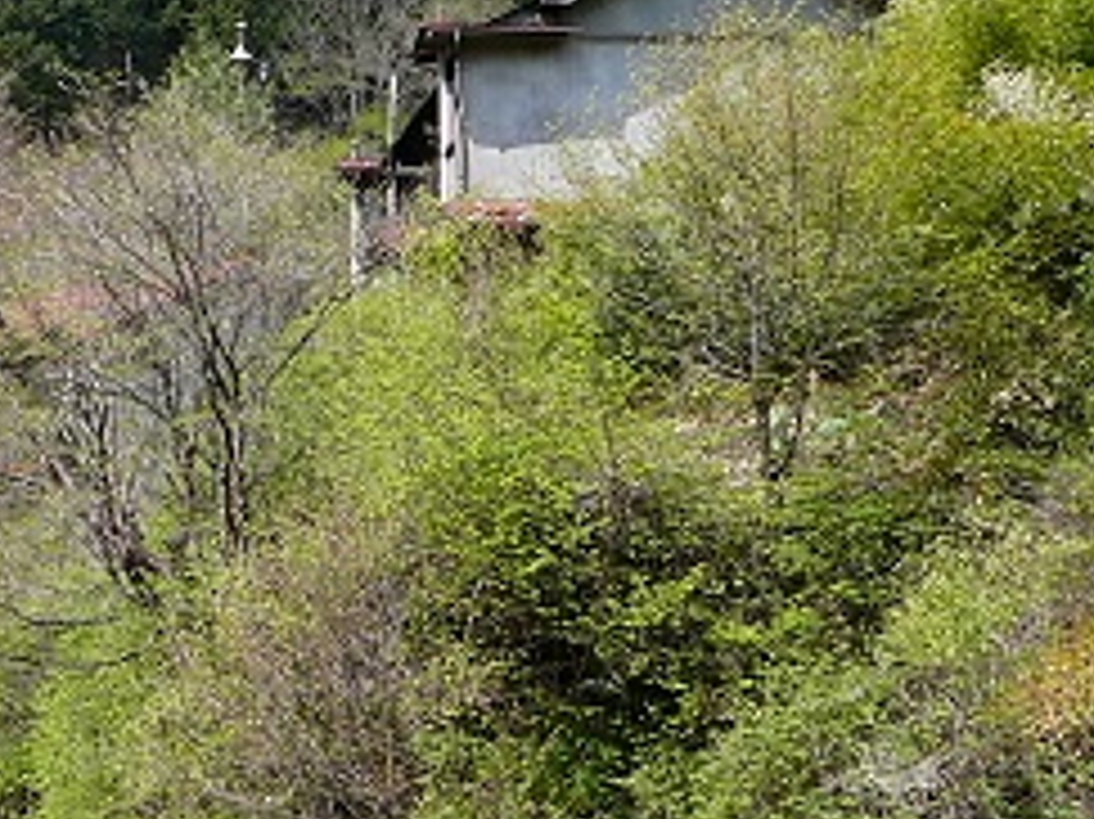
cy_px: 603
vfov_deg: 19.5
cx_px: -5
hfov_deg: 24.8
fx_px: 2369
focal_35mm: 75
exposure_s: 1/500
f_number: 2.8
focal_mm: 5.2
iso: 80
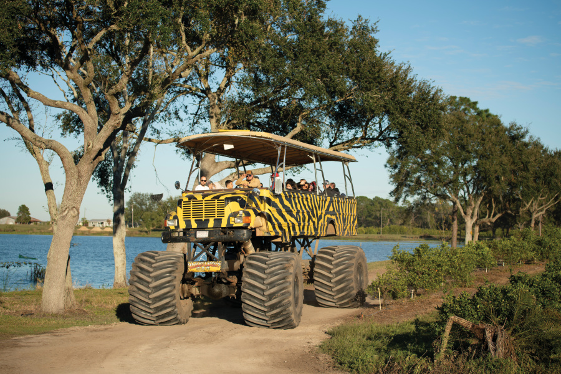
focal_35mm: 72
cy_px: 187
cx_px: 280
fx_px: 1122
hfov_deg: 28.1
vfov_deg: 18.9
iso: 31
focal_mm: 72
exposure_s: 1/400
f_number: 4
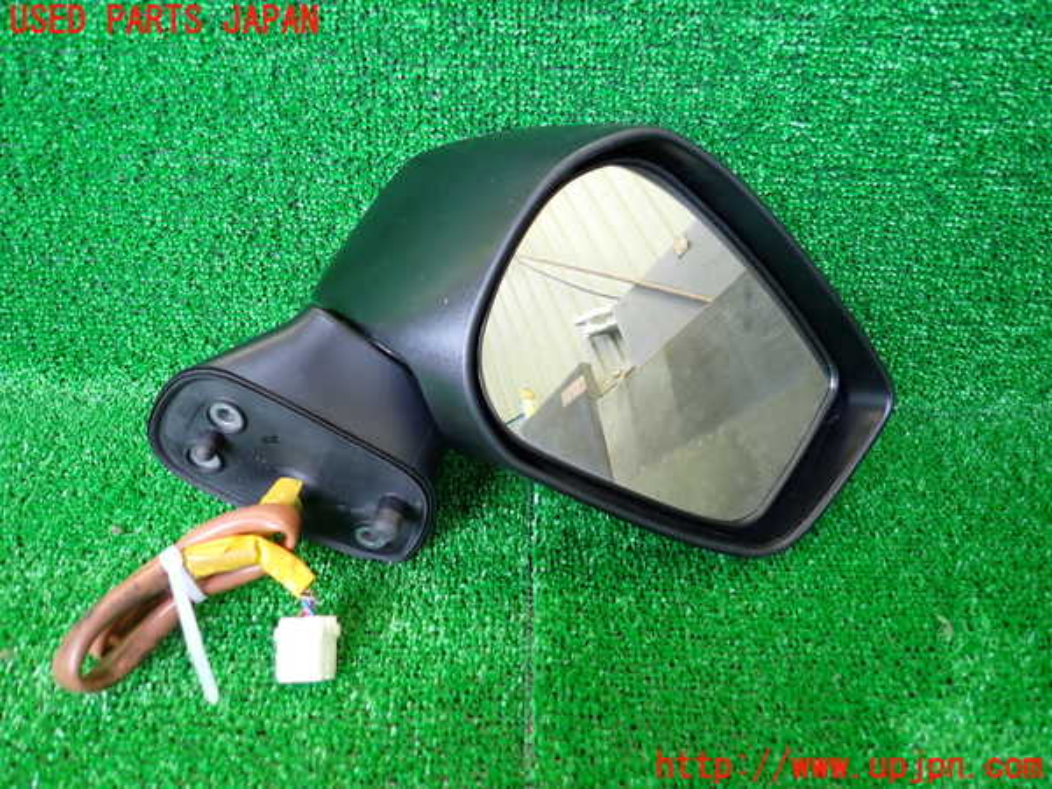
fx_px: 760
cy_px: 394
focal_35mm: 25
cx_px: 526
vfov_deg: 54.9
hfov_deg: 69.4
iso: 200
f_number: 2
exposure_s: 1/100
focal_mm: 4.5
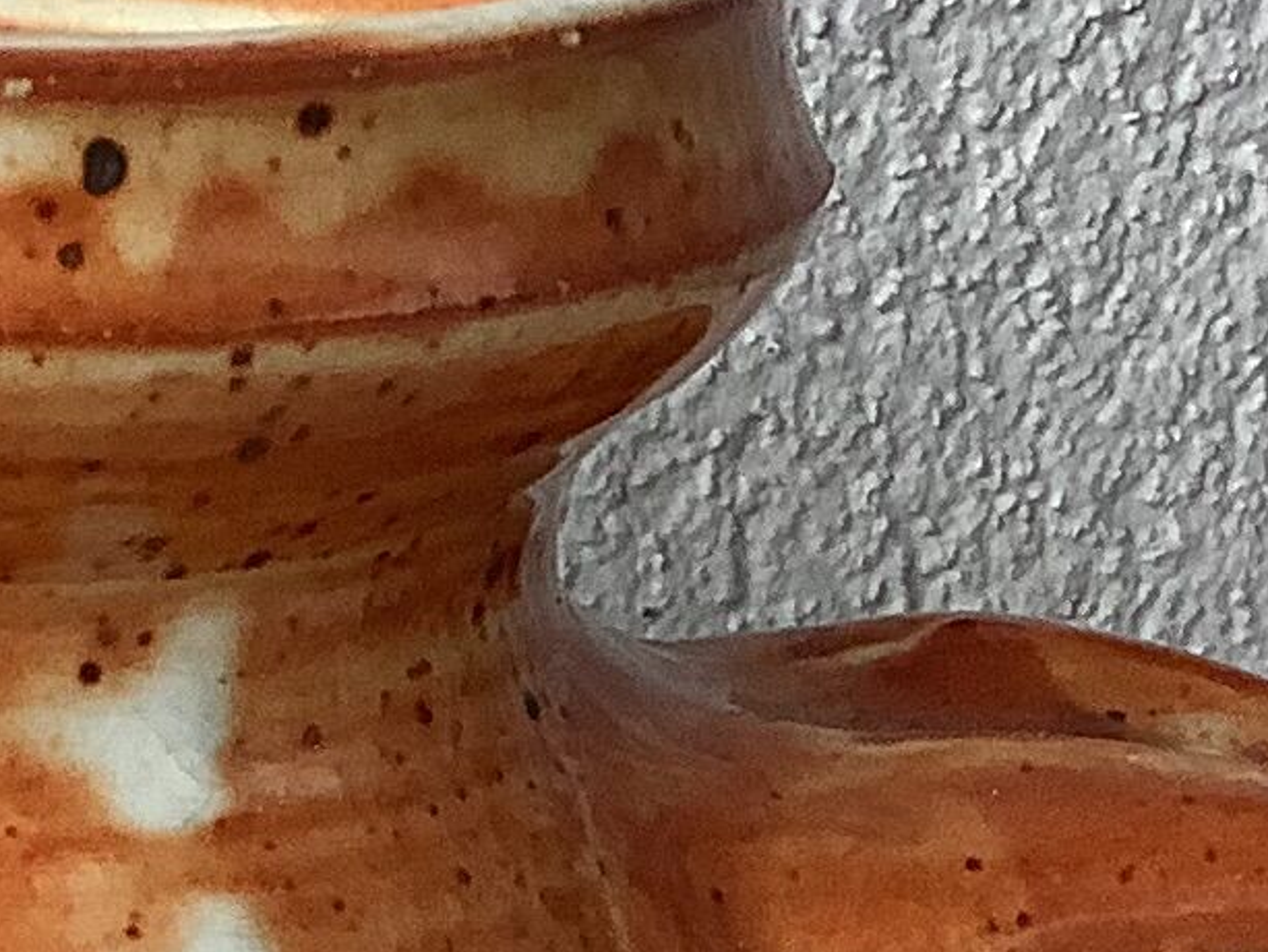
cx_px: 17
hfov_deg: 11.9
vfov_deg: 8.7
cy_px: 1583
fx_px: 6045
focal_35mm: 165
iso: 64
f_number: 2.4
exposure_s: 1/50
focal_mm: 3.3
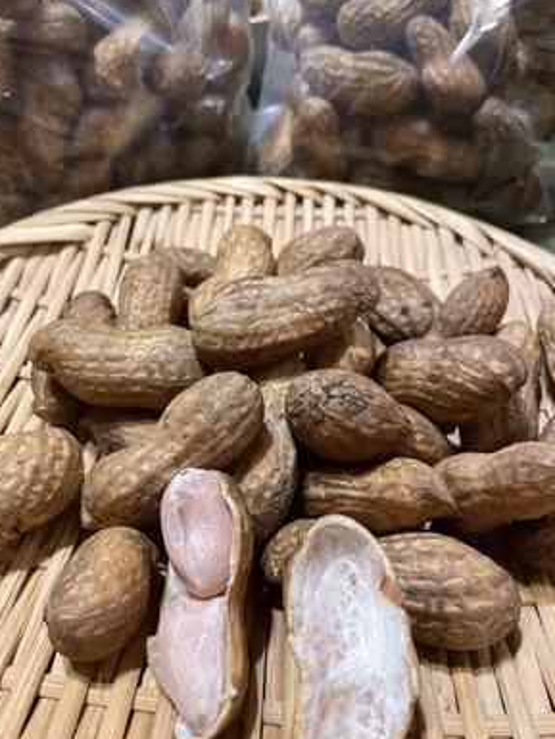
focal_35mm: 27
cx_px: 275
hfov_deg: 51.4
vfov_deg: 65.3
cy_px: 376
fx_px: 577
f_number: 1.6
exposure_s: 1/44
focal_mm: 4.2
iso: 500
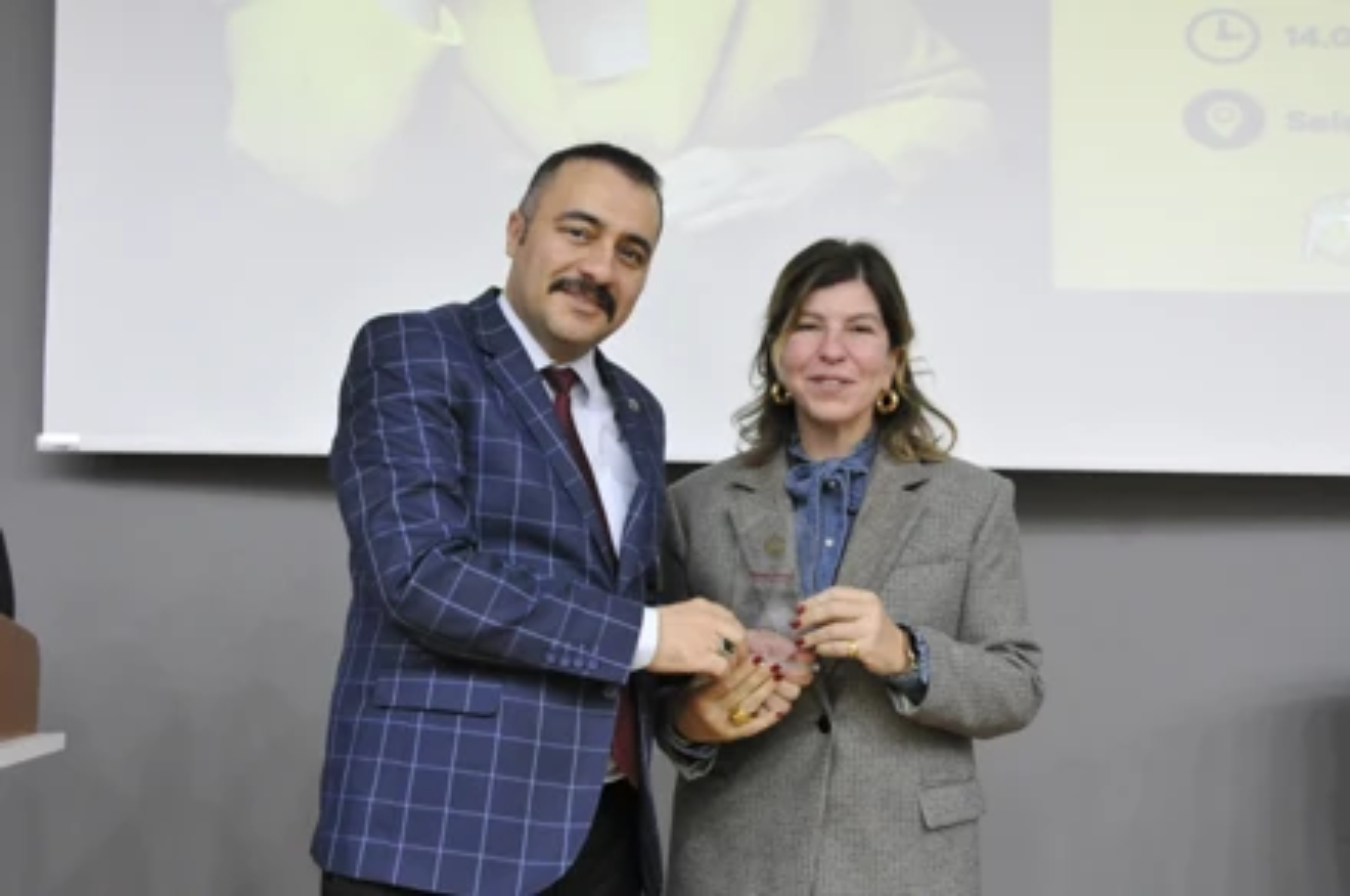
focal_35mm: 44
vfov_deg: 30.8
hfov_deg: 45.0
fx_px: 1629
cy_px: 448
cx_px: 675
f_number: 5.6
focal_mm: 29
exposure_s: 1/13
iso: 1250
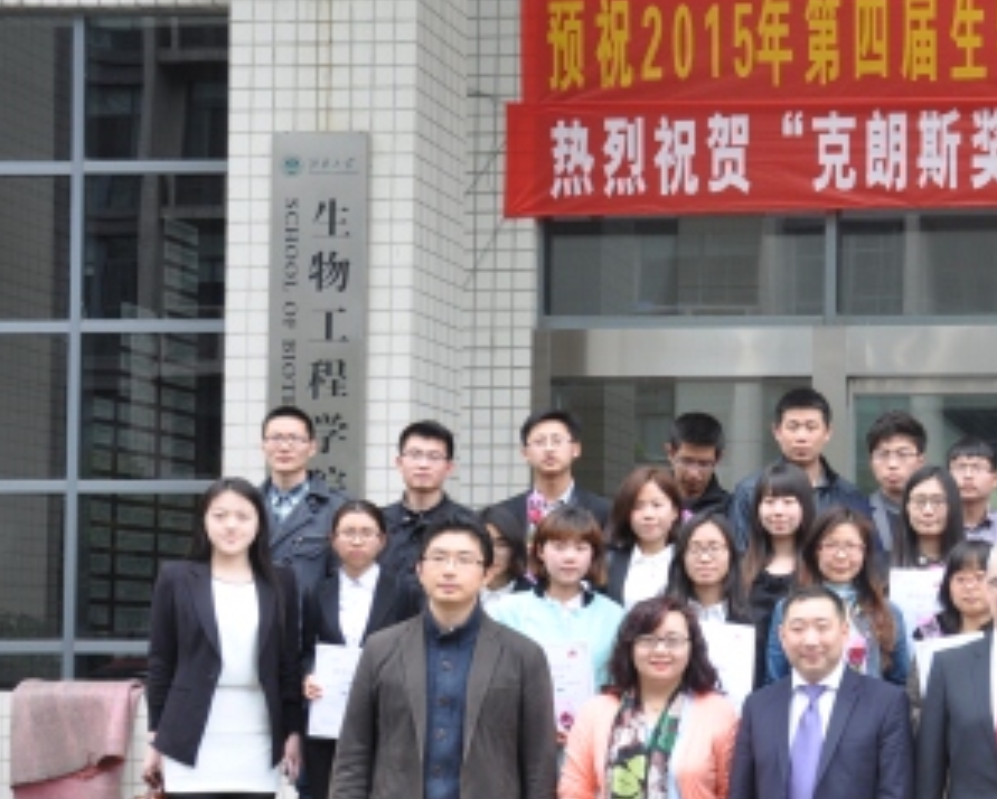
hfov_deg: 23.7
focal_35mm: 75
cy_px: 537
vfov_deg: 20.4
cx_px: 1104
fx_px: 2215
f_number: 6.3
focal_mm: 24
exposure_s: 1/40
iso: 200
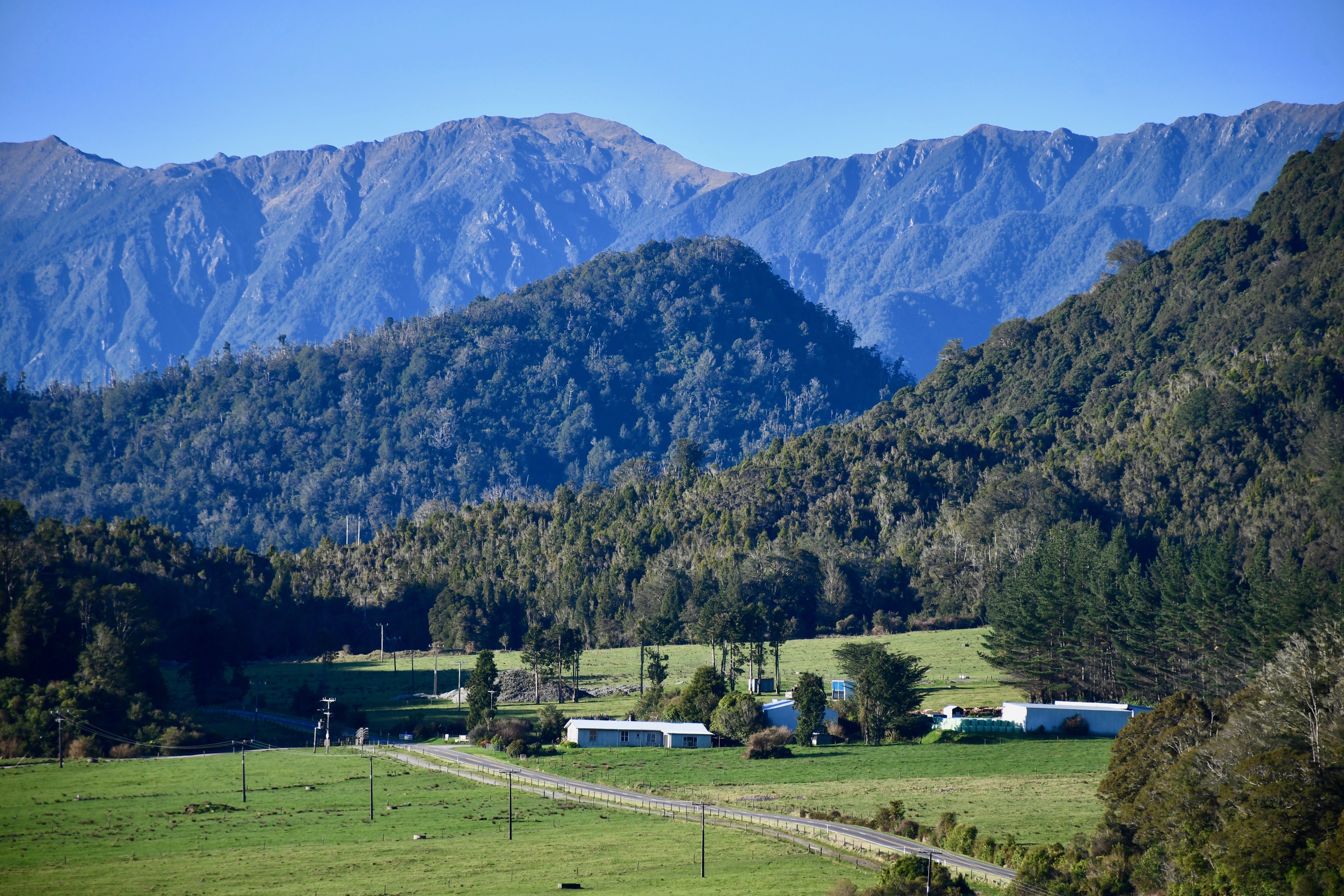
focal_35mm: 210
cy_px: 448
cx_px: 672
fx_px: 7839
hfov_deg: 9.8
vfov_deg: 6.5
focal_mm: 140
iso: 320
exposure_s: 1/1000
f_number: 5.6
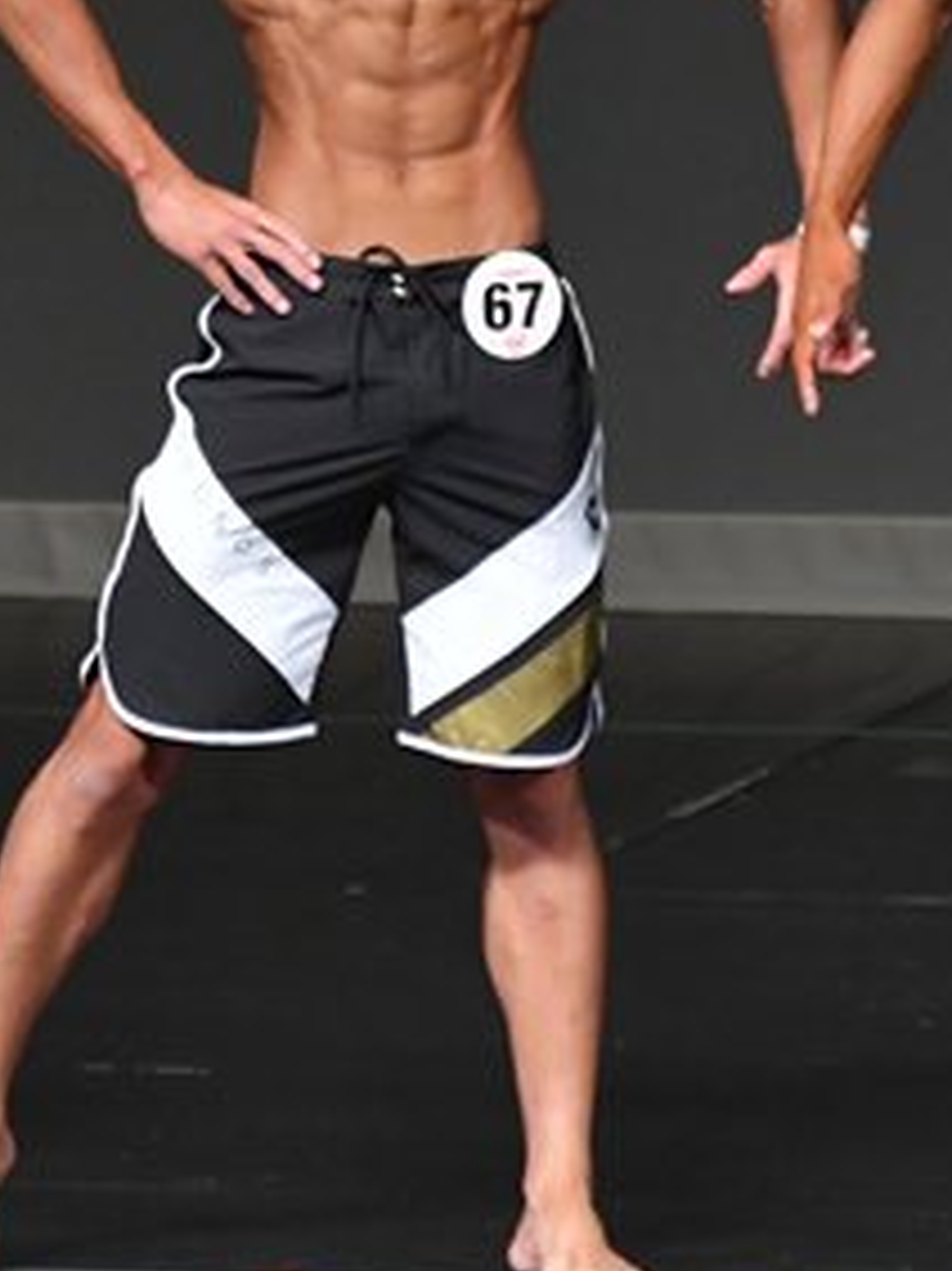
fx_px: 30458
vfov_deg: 2.4
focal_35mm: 830
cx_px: -150
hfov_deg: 1.8
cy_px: 323
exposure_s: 1/400
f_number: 5.6
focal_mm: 210
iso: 4000
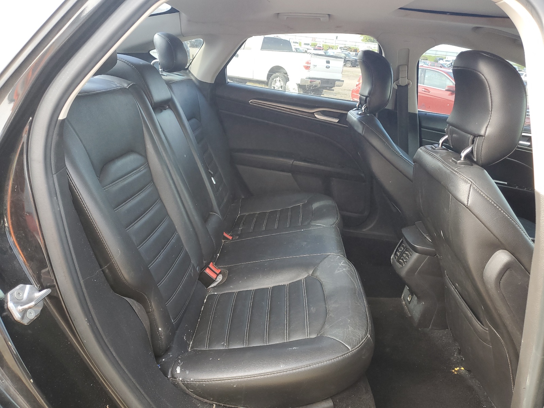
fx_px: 409
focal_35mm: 26
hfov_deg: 67.3
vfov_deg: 53.1
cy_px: 204
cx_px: 272
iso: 60
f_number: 1.5
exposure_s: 1/120
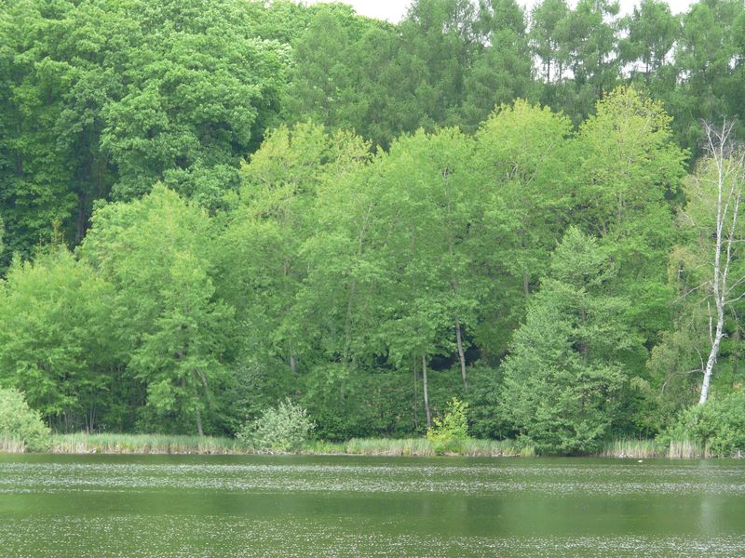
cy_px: 279
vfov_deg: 9.8
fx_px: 3250
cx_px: 372
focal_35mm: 151
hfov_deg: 13.1
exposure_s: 1/80
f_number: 3.6
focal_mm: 24.7
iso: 100
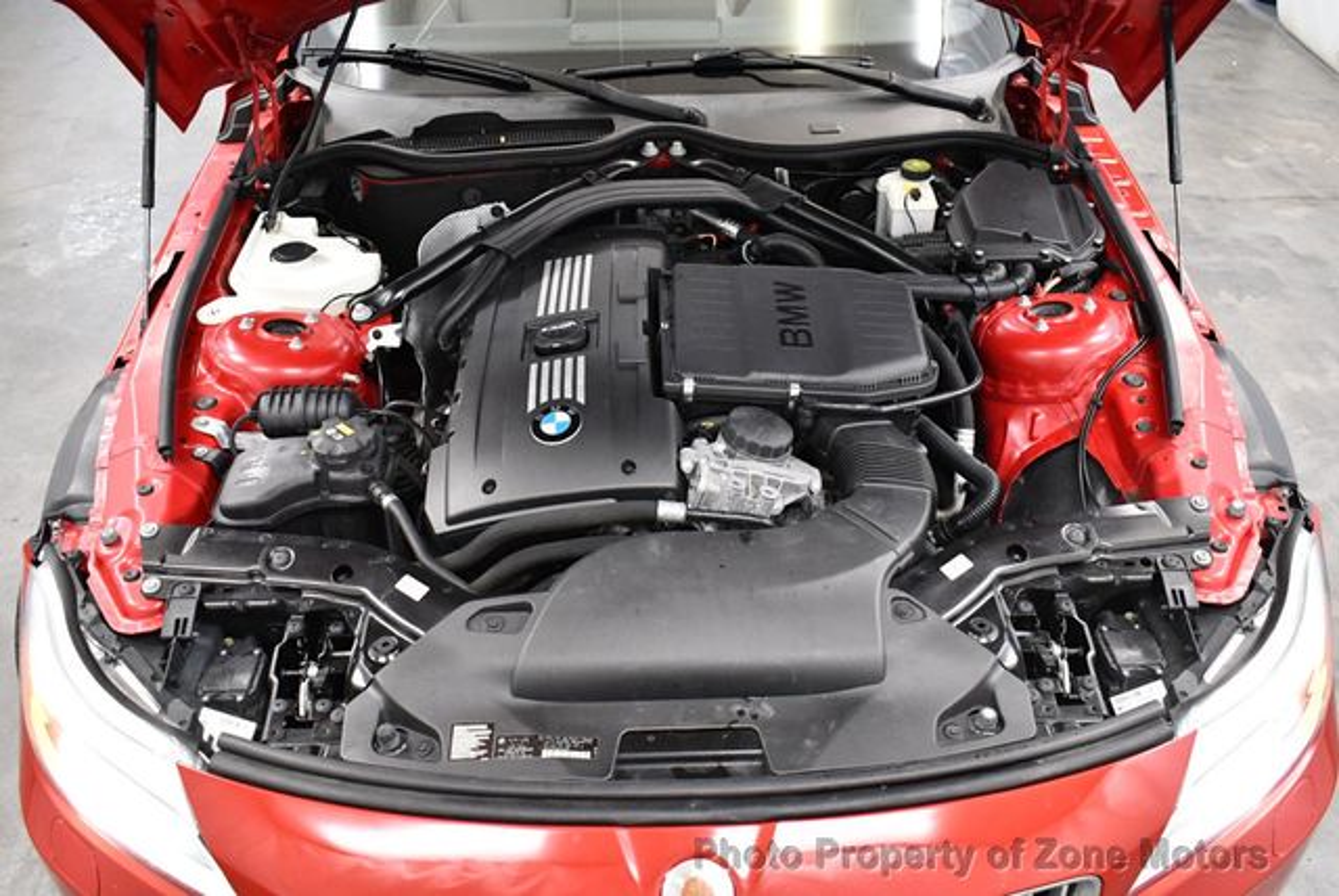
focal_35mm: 36
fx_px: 1340
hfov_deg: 53.1
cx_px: 670
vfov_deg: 36.9
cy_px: 448
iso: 2800
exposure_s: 1/125
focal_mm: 18
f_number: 3.5
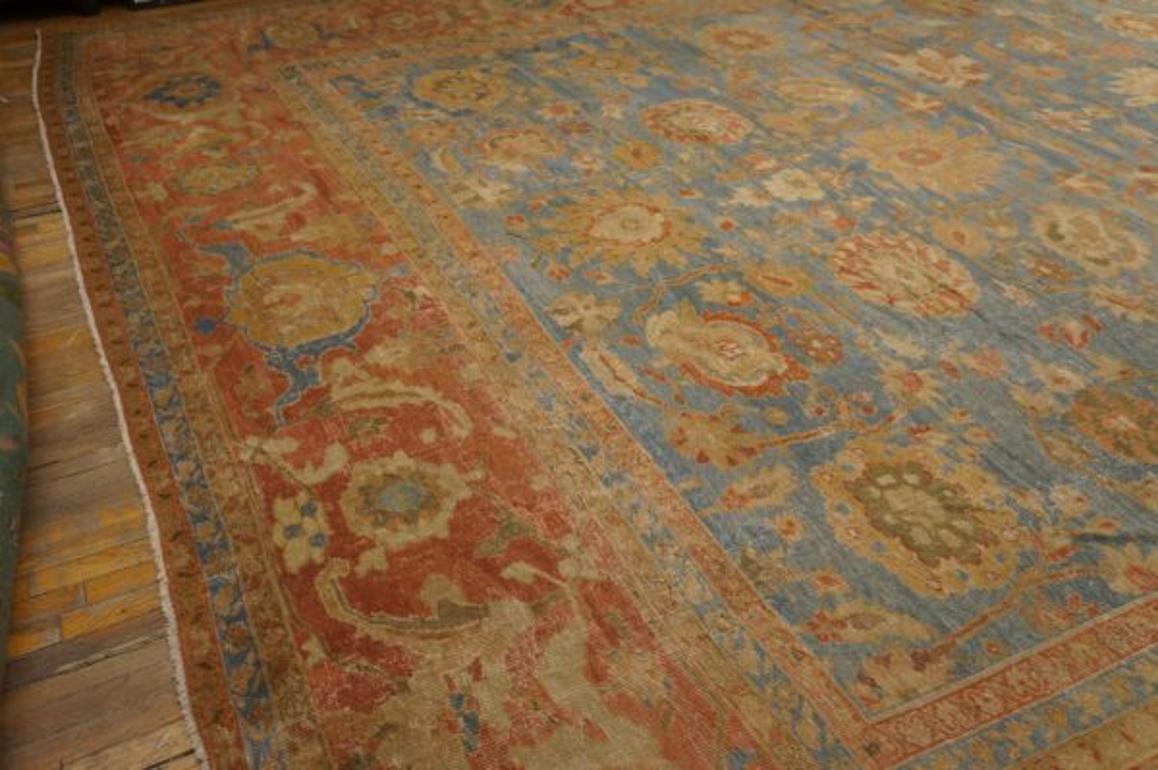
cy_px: 385
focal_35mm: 30
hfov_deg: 62.0
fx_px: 964
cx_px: 579
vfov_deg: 43.5
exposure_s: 1/60
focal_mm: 20
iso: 800
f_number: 4
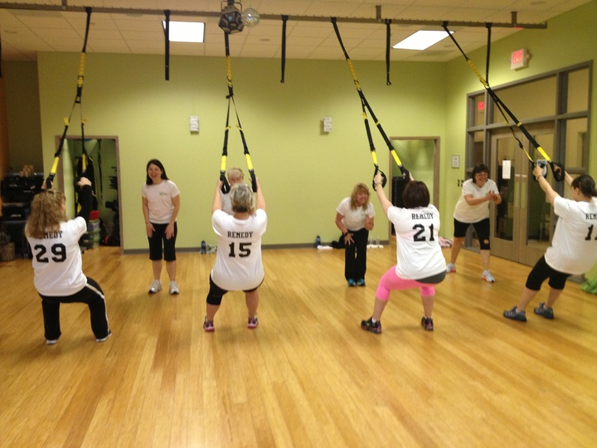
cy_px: 224
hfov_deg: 52.6
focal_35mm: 35
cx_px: 298
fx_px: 604
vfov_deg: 40.7
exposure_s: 1/20
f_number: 2.4
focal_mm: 4.28
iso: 160
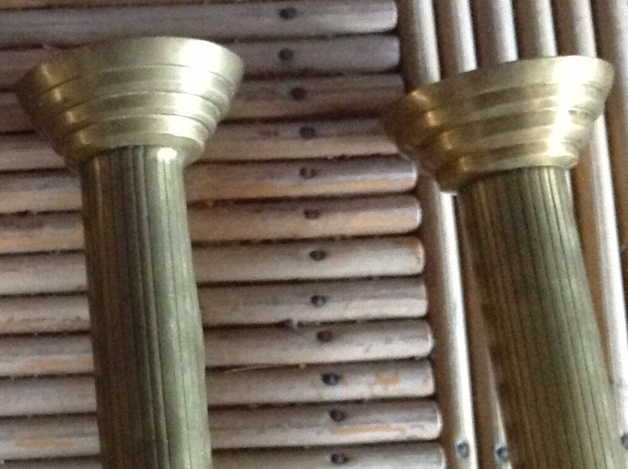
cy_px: 391
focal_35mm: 90
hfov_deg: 20.5
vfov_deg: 16.2
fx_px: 1630
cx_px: -102
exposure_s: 1/15
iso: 640
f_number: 2.4
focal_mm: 4.28
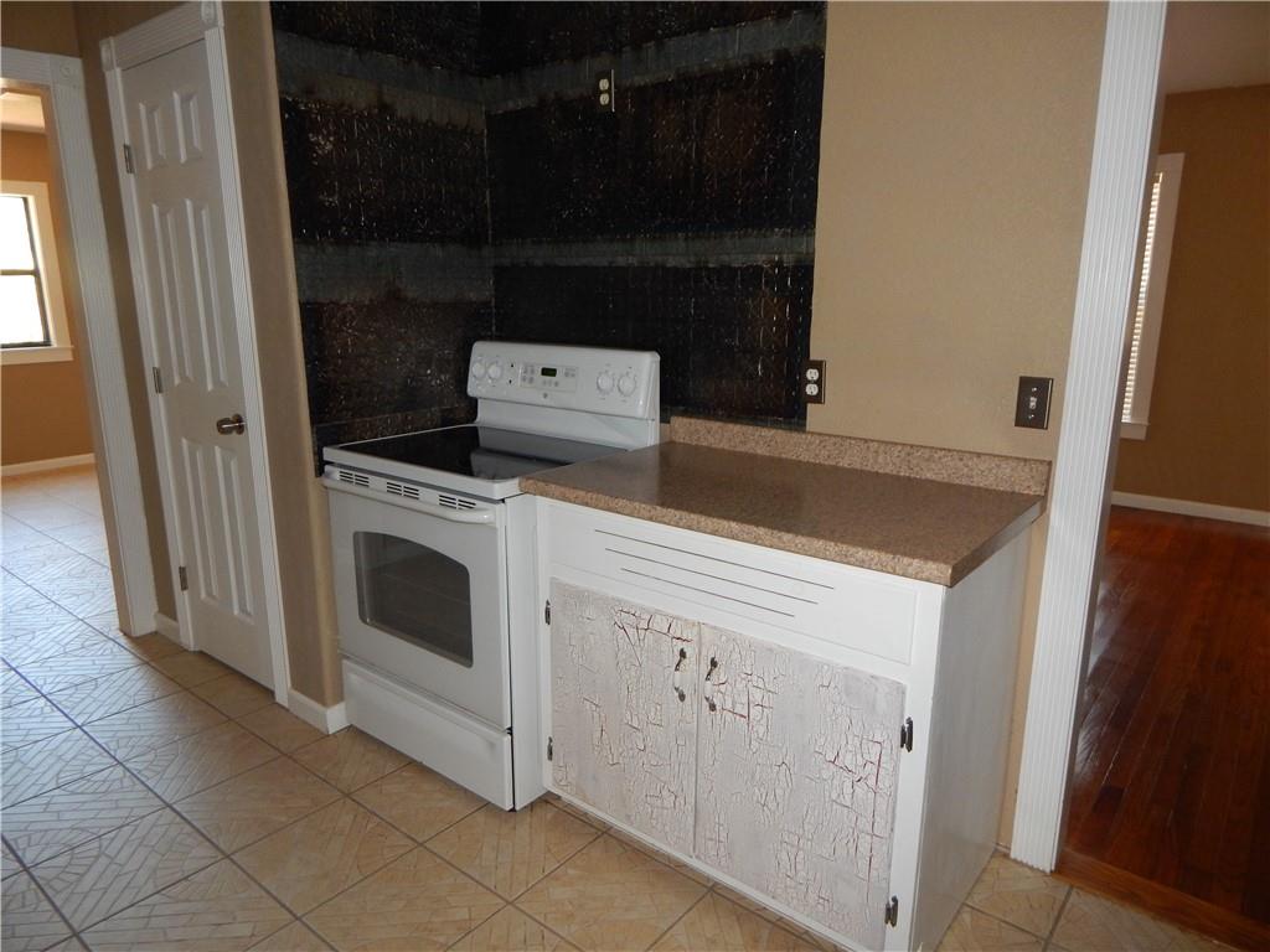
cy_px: 476
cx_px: 635
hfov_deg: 76.4
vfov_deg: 61.1
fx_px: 807
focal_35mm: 22
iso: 200
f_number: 3
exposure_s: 1/30
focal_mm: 4
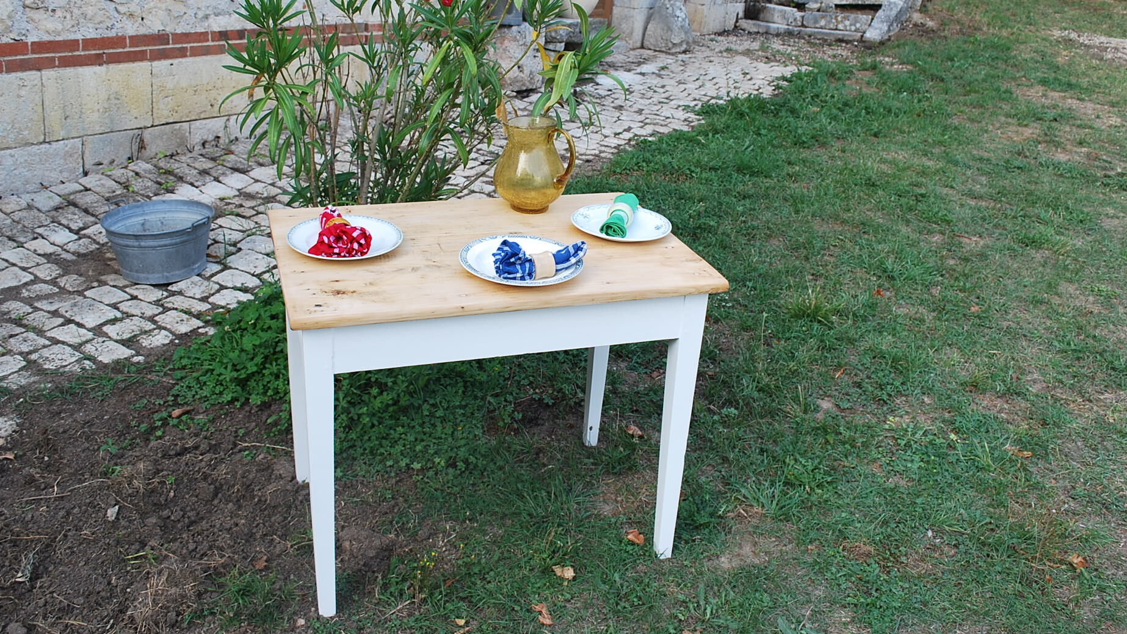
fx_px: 986
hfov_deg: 59.5
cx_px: 562
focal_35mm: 33
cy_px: 254
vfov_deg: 35.5
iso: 180
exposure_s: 1/125
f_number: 5.6
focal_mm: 20
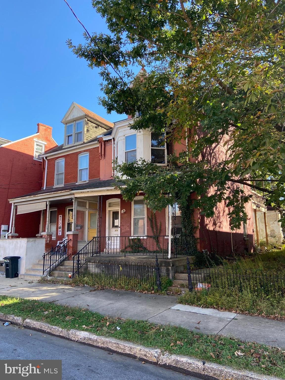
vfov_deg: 67.3
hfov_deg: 53.1
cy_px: 190
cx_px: 142
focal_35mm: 26
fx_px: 285
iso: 32
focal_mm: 4.25
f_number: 1.8
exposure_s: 1/296
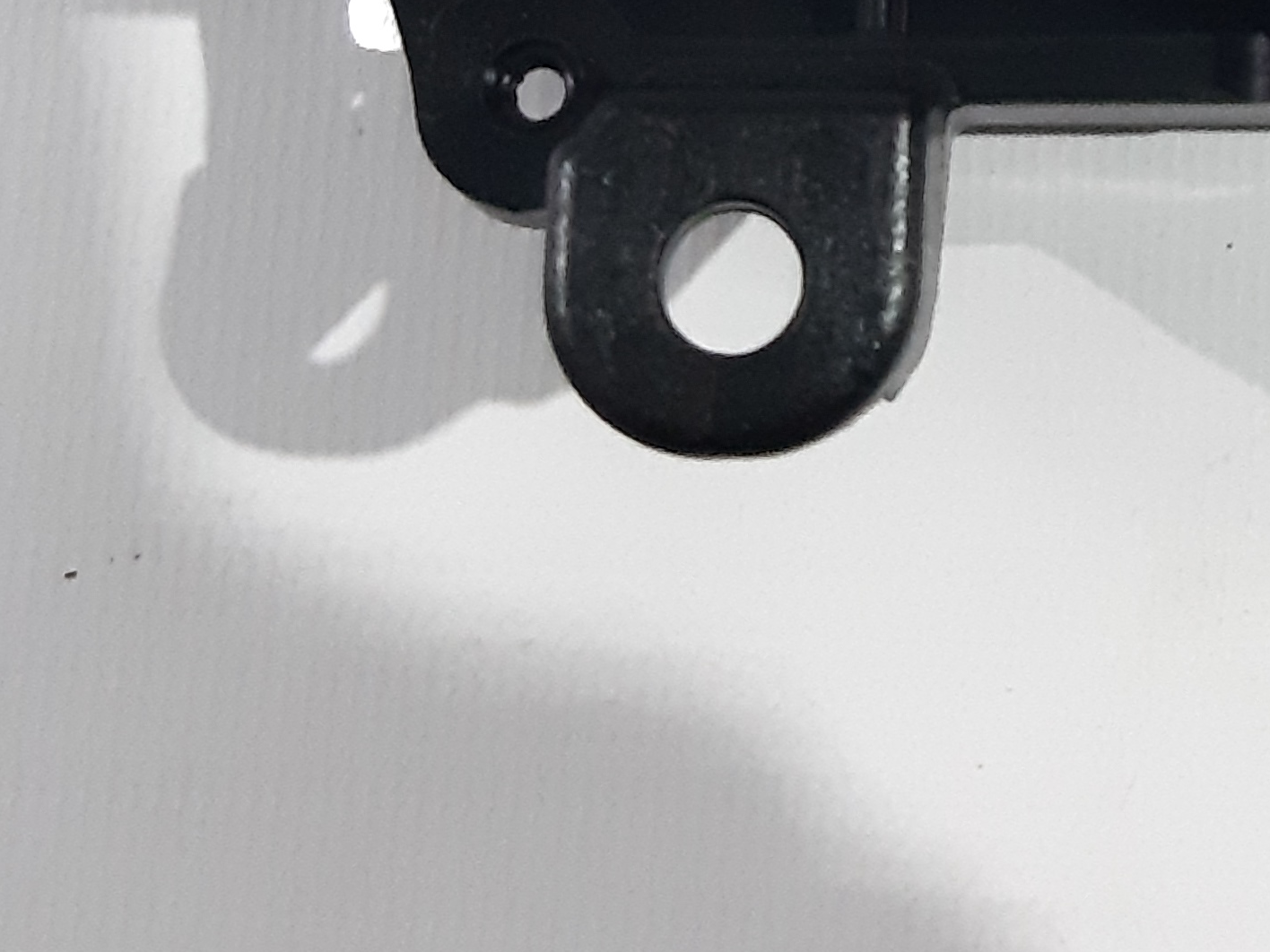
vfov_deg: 12.6
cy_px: -732
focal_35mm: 108
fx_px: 3962
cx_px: 1376
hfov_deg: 17.6
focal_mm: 3.93
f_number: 1.7
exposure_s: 1/50
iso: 320
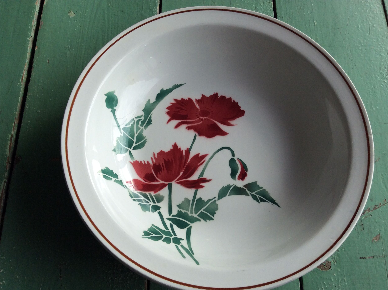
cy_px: 149
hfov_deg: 55.4
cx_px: 196
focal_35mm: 33
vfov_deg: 42.8
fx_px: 369
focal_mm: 3.3
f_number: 2.4
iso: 32
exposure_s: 1/386
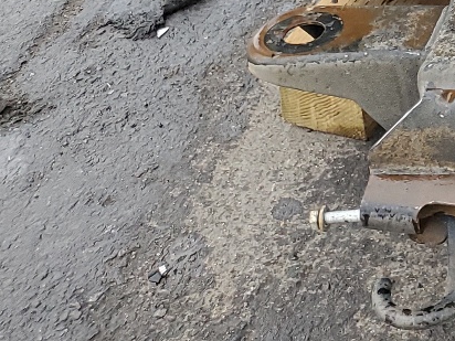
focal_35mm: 101
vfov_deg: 13.4
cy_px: -231
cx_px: 859
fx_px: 1328
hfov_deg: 16.0
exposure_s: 1/120
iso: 89
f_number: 1.5
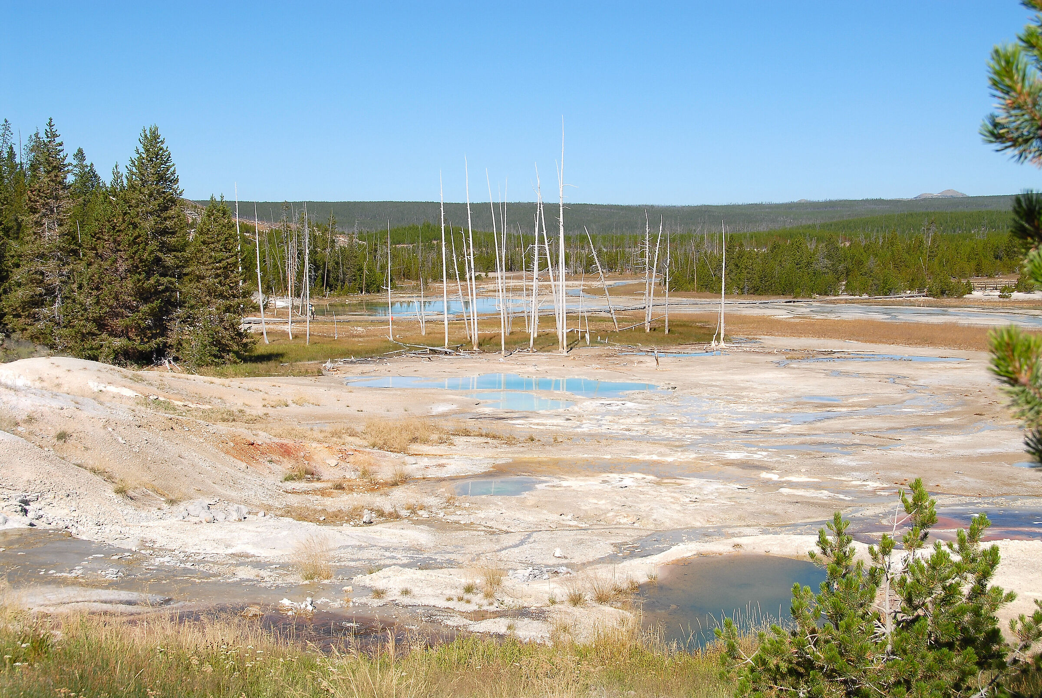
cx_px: 521
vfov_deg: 28.2
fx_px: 1391
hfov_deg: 41.1
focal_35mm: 48
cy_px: 349
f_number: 9
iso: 100
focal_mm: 32
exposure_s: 1/320
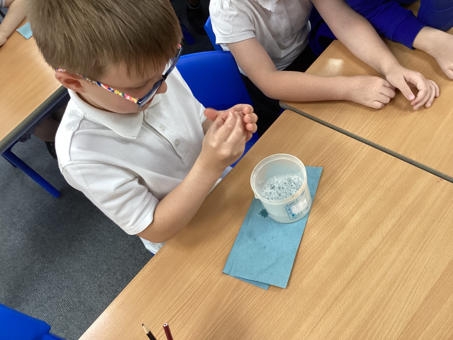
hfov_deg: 58.4
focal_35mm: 31
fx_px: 406
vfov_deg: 45.4
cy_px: 170
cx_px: 226
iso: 160
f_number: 2.4
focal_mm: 3.3
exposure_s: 1/50
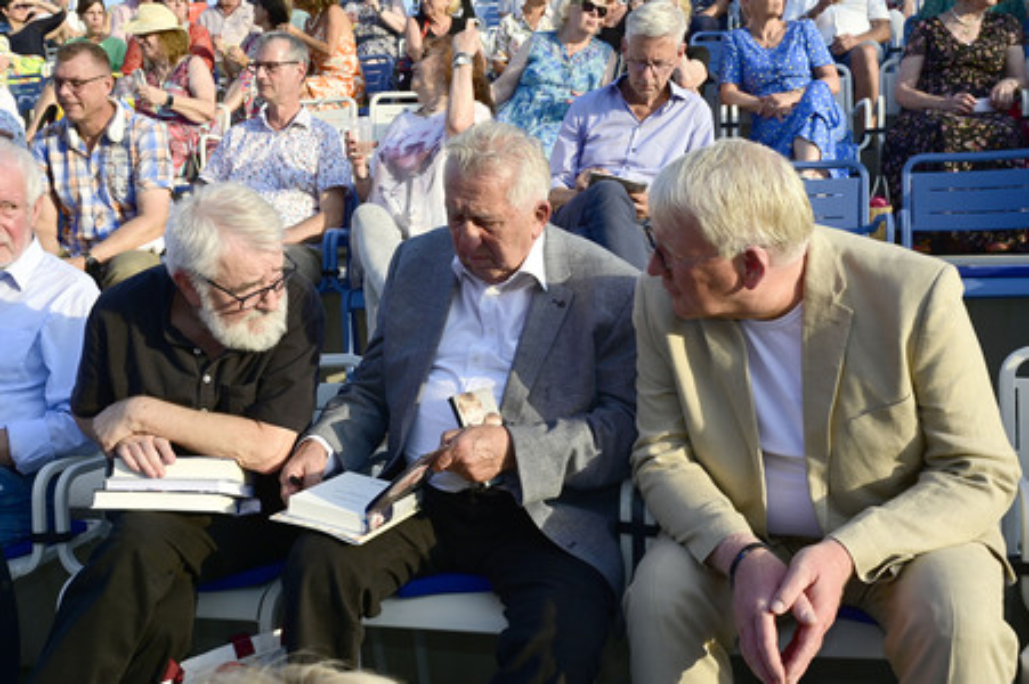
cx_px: 514
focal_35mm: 36
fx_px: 1028
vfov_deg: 36.8
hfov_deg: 53.2
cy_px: 342
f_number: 10
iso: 200
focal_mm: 36
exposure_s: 1/200
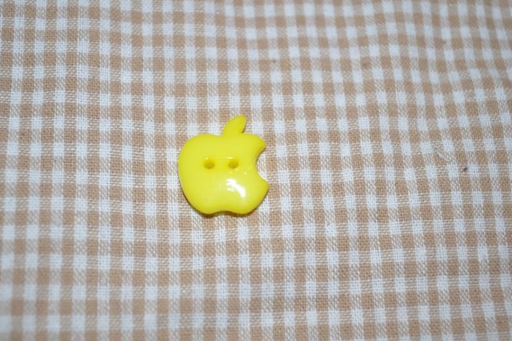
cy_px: 172
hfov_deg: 34.5
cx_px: 252
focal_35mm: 58
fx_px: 825
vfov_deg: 23.4
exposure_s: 1/60
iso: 200
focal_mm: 38
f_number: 5
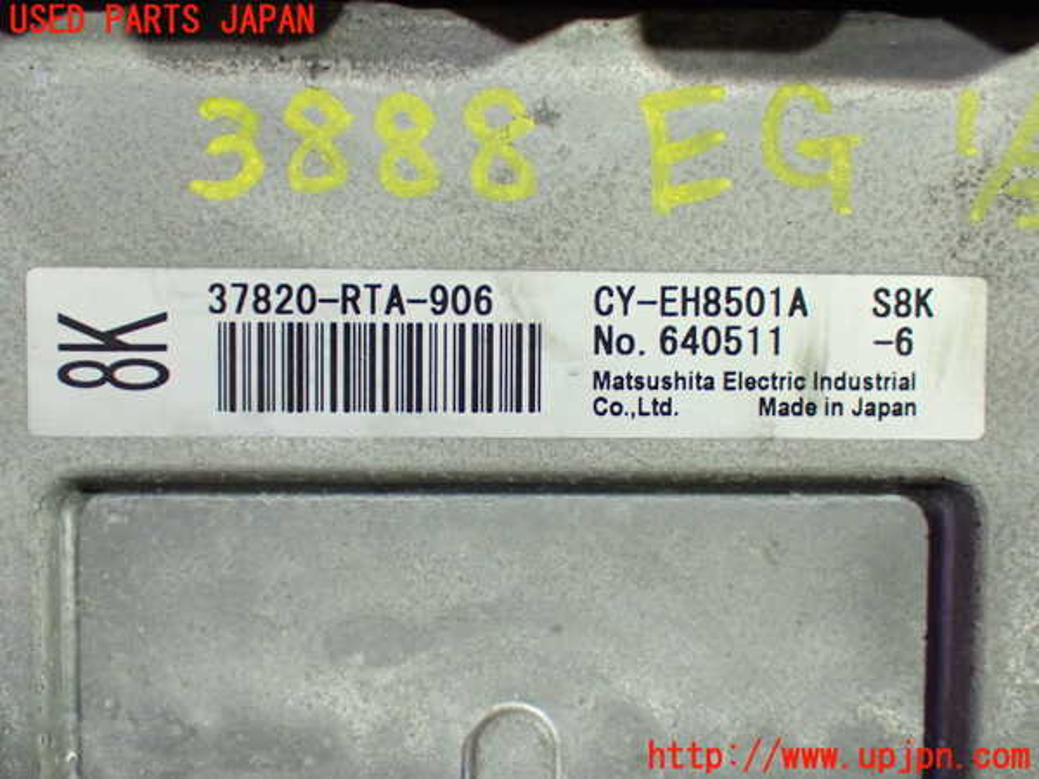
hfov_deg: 40.4
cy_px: 390
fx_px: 1411
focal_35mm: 47
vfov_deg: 30.9
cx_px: 520
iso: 1000
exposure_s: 1/50
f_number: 3.1
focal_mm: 8.4
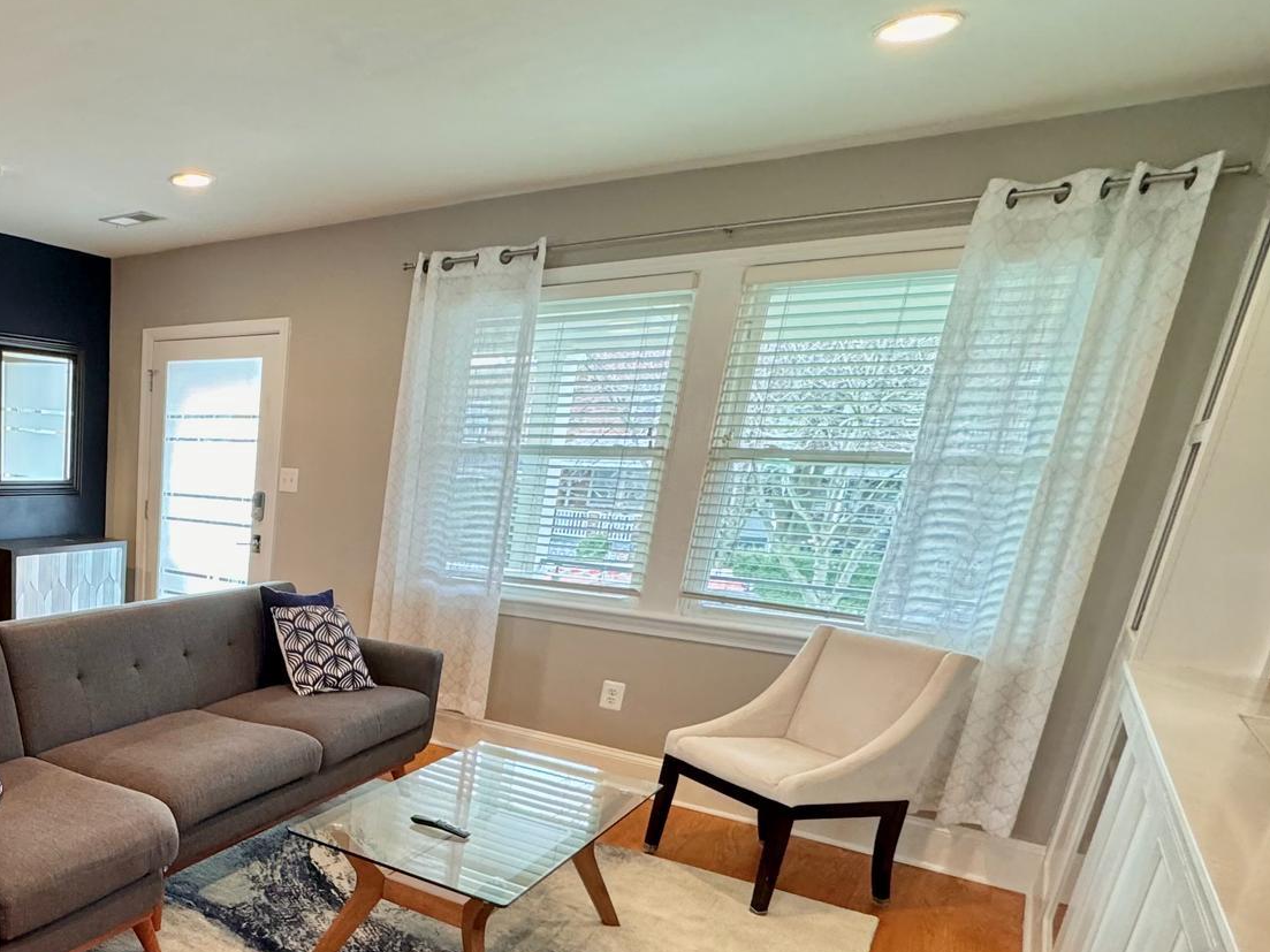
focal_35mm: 26
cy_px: 729
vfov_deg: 50.6
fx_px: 954
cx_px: 124
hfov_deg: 57.6
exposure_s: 1/60
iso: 320
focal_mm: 2.22
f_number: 2.2
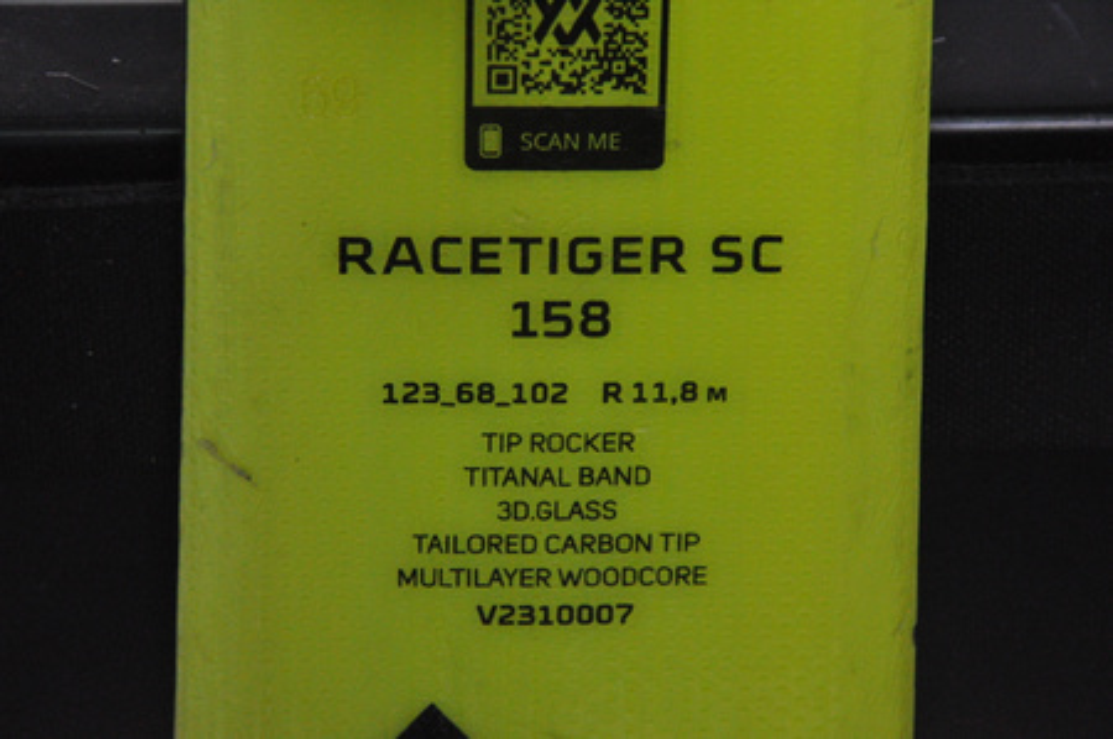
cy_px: 370
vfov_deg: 8.7
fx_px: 4864
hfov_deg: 13.1
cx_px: 556
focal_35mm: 158
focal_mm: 105
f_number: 9.5
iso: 3200
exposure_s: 1/125
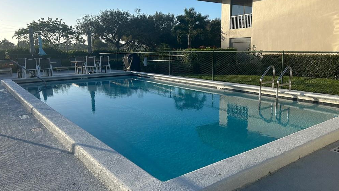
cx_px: 170
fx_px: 261
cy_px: 88
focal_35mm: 29
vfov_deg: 40.2
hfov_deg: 66.1
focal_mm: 5.7
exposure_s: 1/3077
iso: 50
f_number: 1.5
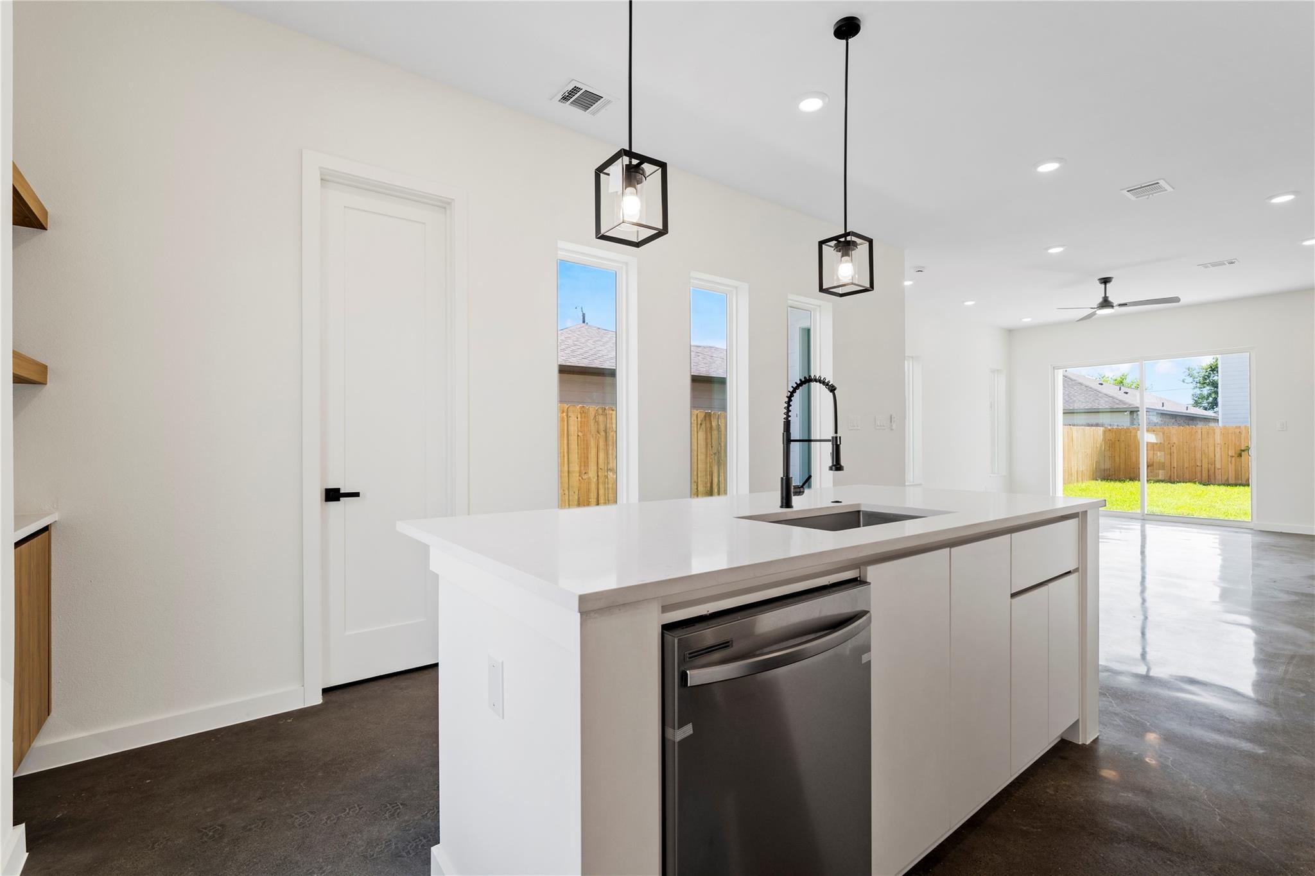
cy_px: 438
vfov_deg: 73.7
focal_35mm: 16
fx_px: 584
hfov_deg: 96.7
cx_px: 658
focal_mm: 16
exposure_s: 1/5
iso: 200
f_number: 9
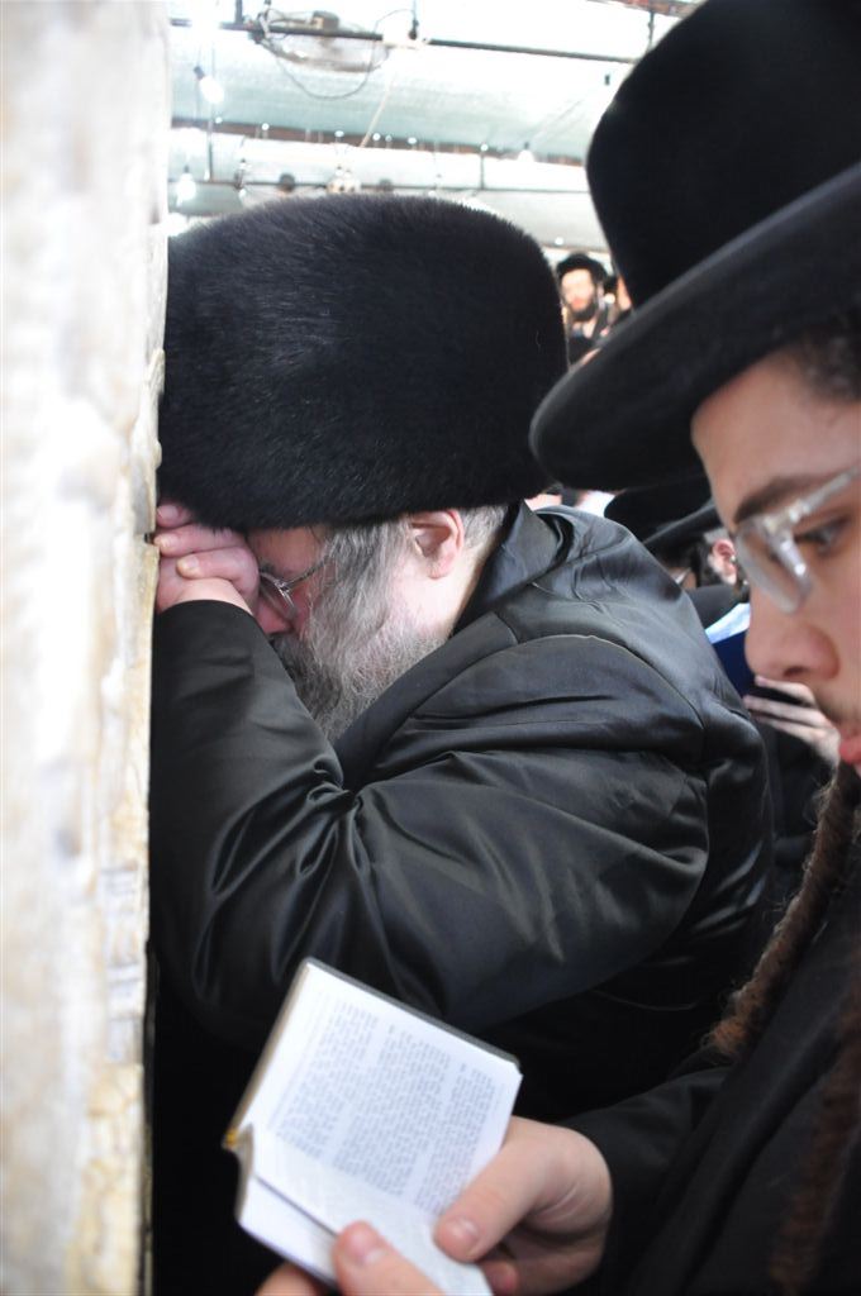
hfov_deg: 47.8
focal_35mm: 27
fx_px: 971
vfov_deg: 67.4
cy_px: 648
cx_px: 430
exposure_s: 1/50
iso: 1000
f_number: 3.5
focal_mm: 18
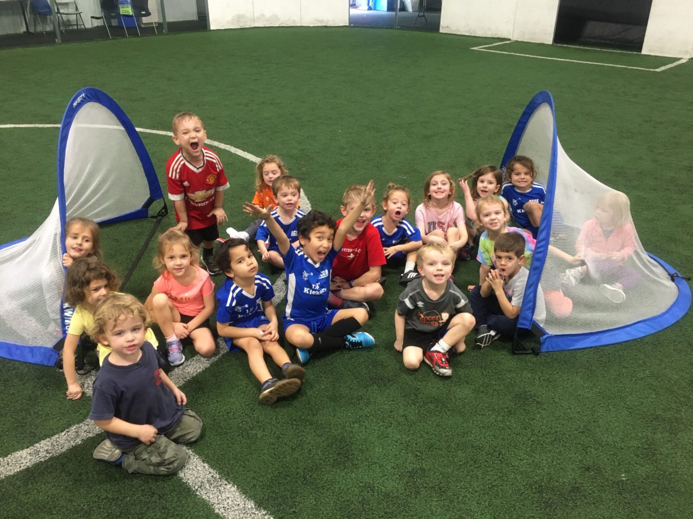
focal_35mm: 29
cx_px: 346
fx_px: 581
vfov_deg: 48.2
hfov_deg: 61.7
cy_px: 260
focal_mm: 4.15
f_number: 2.2
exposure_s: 1/30
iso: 125
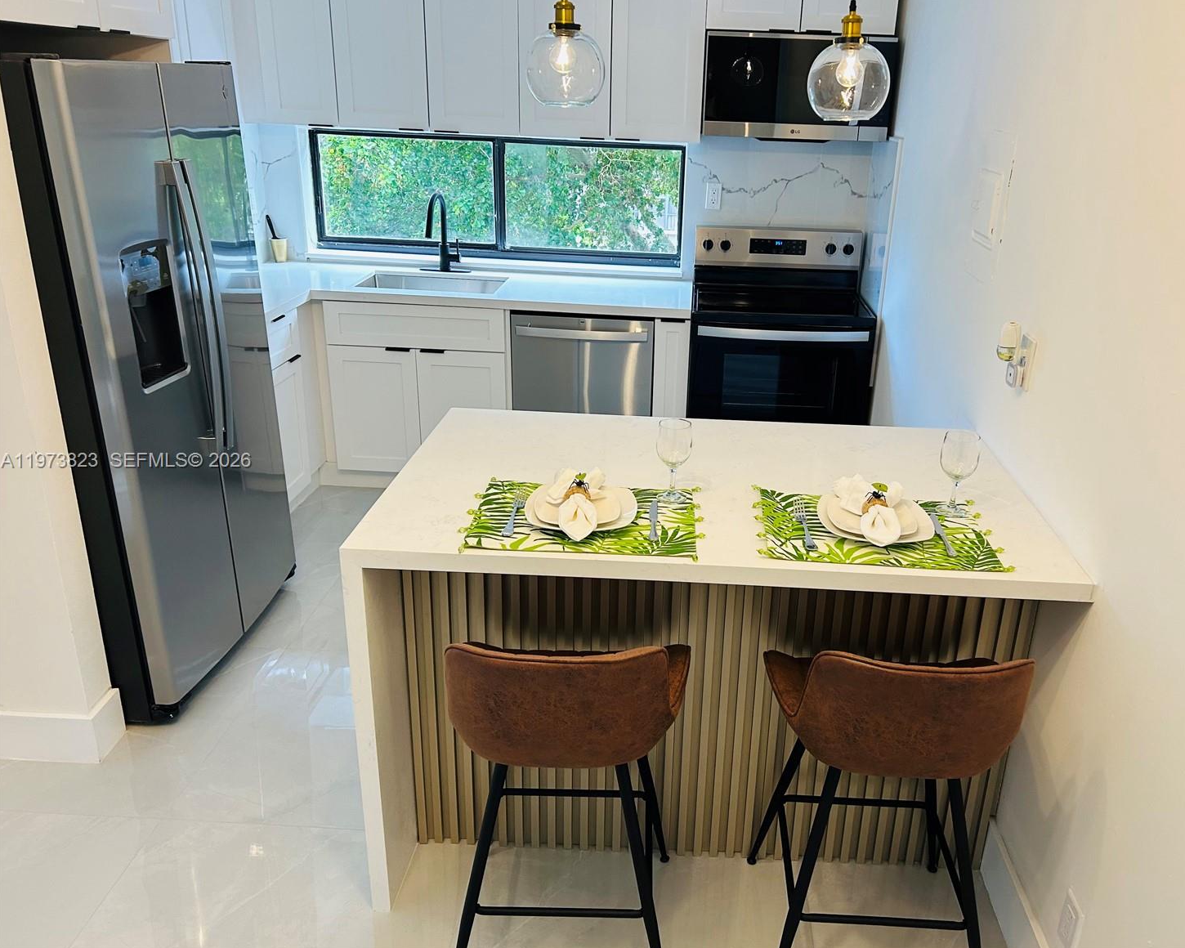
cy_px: 462
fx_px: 982
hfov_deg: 62.1
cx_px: 651
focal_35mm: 28
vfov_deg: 51.5
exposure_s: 1/120
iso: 125
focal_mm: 5.7
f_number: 1.5
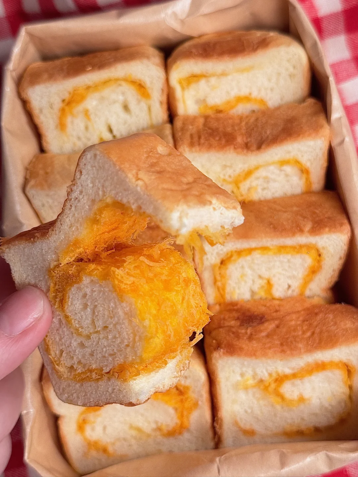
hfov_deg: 30.3
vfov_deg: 39.7
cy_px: 238
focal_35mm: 48
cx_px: 179
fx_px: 662
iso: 50
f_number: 1.78
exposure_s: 1/100
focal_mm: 6.76
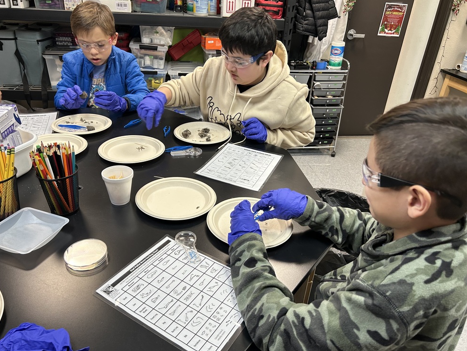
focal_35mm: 27
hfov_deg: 65.3
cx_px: 225
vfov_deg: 51.4
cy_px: 179
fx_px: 364
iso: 100
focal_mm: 5.7
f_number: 1.5
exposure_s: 1/60
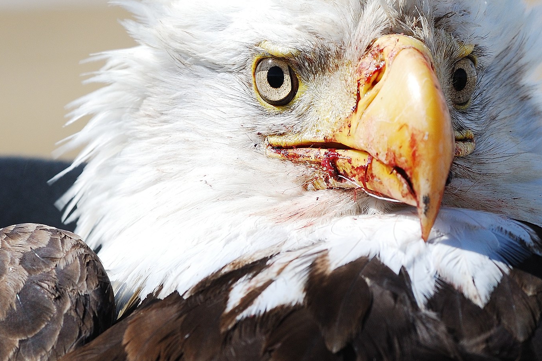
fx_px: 7344
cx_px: 360
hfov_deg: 4.2
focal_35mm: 488
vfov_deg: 2.8
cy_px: 98
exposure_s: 1/500
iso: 200
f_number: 10
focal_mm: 185
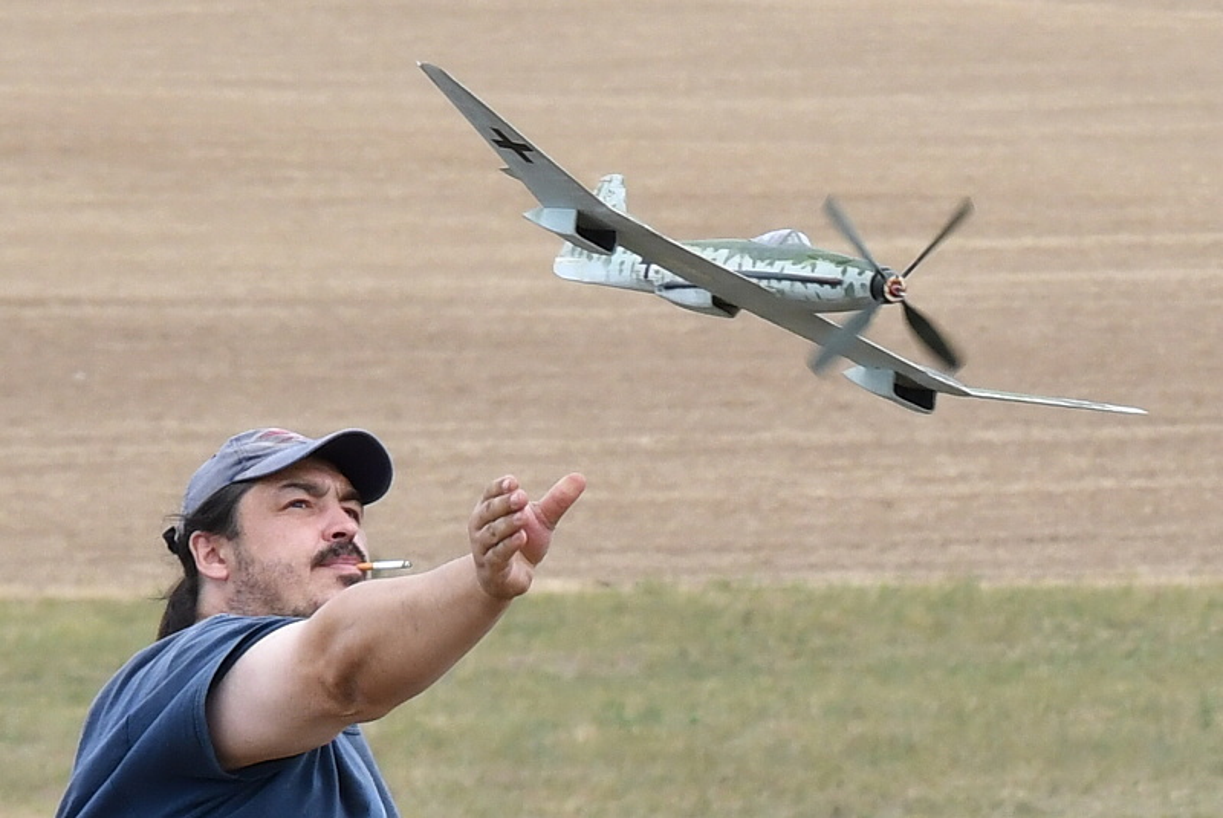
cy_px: 409
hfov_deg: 17.0
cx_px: 612
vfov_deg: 11.4
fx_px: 4080
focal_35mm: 120
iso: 500
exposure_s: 1/800
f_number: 7.1
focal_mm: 80
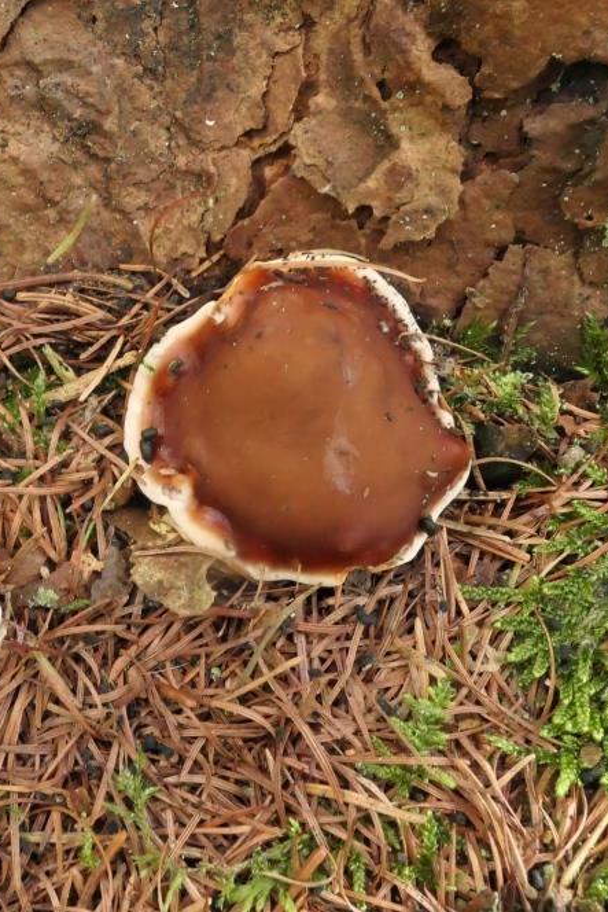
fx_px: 937
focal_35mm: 37
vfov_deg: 51.9
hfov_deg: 34.4
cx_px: 91
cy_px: 458
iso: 3200
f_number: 8
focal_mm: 8.8
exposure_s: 1/100
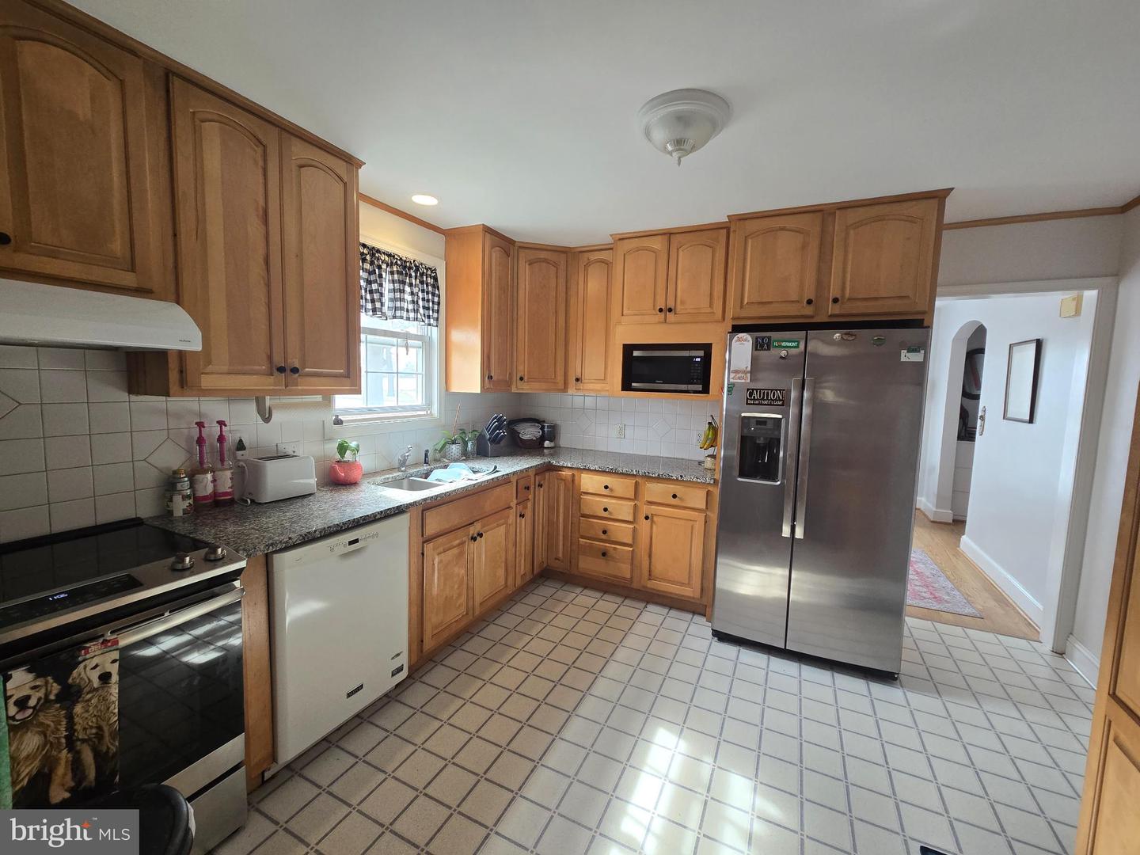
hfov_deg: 106.2
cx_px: 570
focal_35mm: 13
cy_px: 428
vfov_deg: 89.9
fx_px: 428
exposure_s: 1/60
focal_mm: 2.2
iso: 125
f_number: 2.2
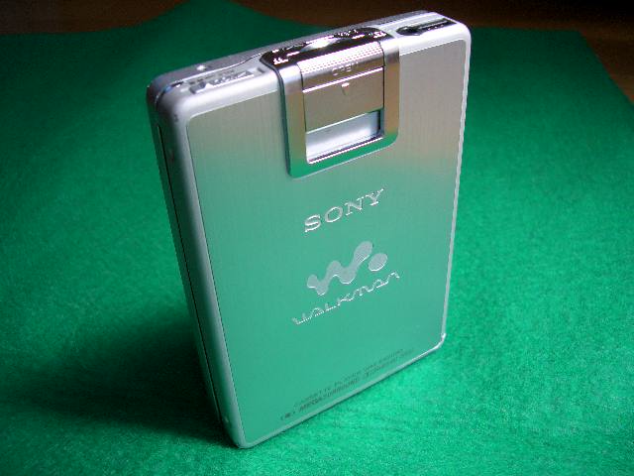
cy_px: 238
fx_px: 641
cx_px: 317
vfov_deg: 40.7
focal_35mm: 35
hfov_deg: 52.6
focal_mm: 5.8
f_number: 2.6
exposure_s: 1/100
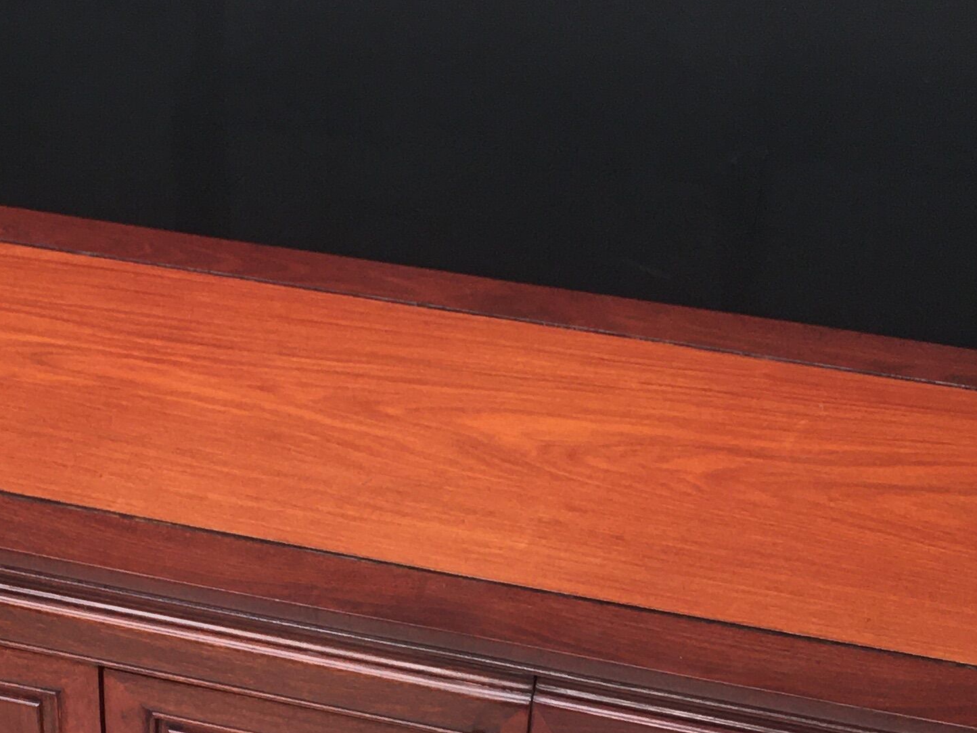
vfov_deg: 17.8
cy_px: 731
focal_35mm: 81
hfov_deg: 23.9
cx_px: 277
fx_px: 2286
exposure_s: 1/100
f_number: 2.2
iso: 40
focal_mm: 4.15
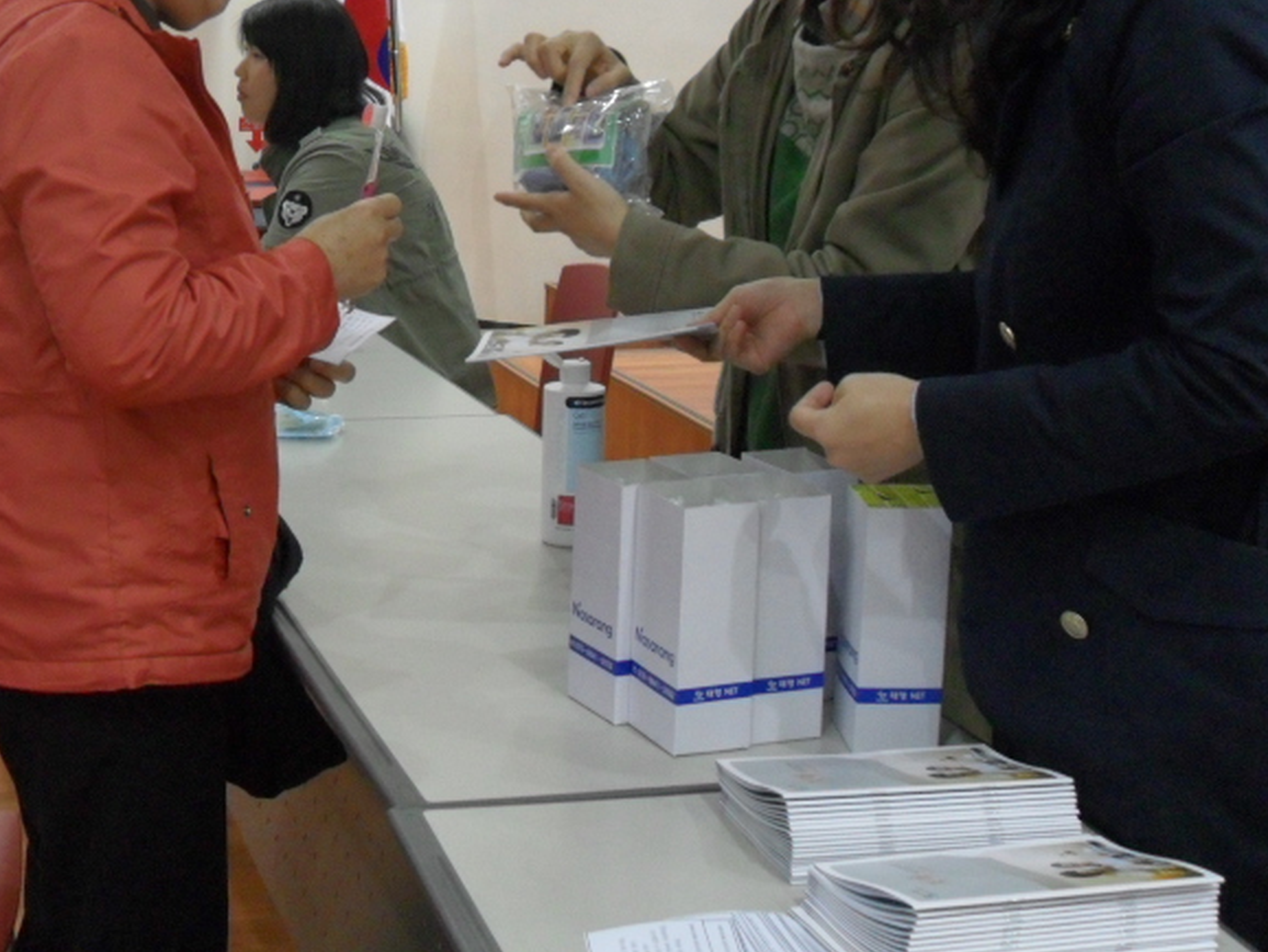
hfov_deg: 30.9
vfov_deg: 23.4
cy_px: 213
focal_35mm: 62
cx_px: 386
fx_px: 2272
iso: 200
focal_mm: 6.2
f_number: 2.8
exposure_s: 1/30
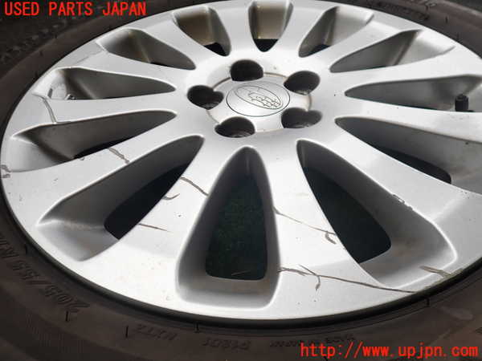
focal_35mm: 25
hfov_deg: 69.4
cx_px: 241
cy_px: 180
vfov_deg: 54.9
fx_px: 348
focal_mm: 4.5
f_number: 2.8
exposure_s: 1/160
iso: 100
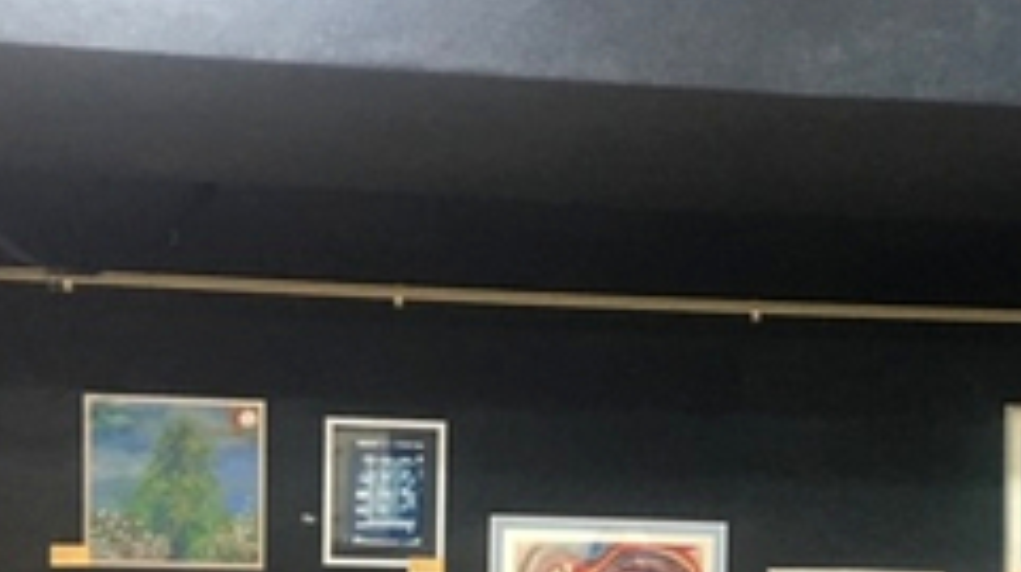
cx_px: 873
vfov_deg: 18.5
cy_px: 589
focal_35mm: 63
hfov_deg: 32.1
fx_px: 1704
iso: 200
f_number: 2.2
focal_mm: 4.15
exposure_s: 1/17
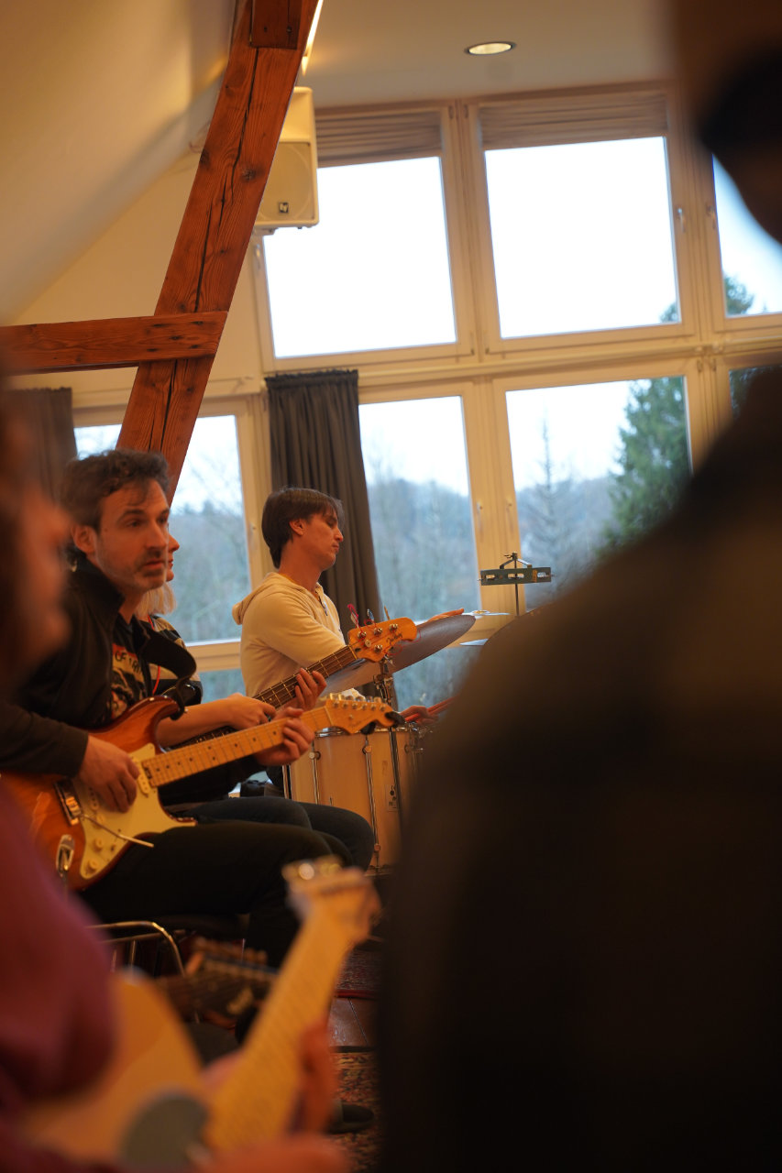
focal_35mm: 70
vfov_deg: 28.8
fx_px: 2281
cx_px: 391
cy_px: 586
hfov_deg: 19.5
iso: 1000
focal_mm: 70
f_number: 4
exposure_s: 1/160
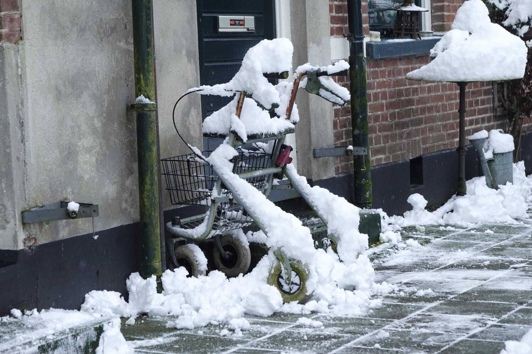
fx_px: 1611
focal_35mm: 109
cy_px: 177
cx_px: 266
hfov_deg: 18.8
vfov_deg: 12.6
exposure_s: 1/125
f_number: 4.5
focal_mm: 39.61
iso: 320
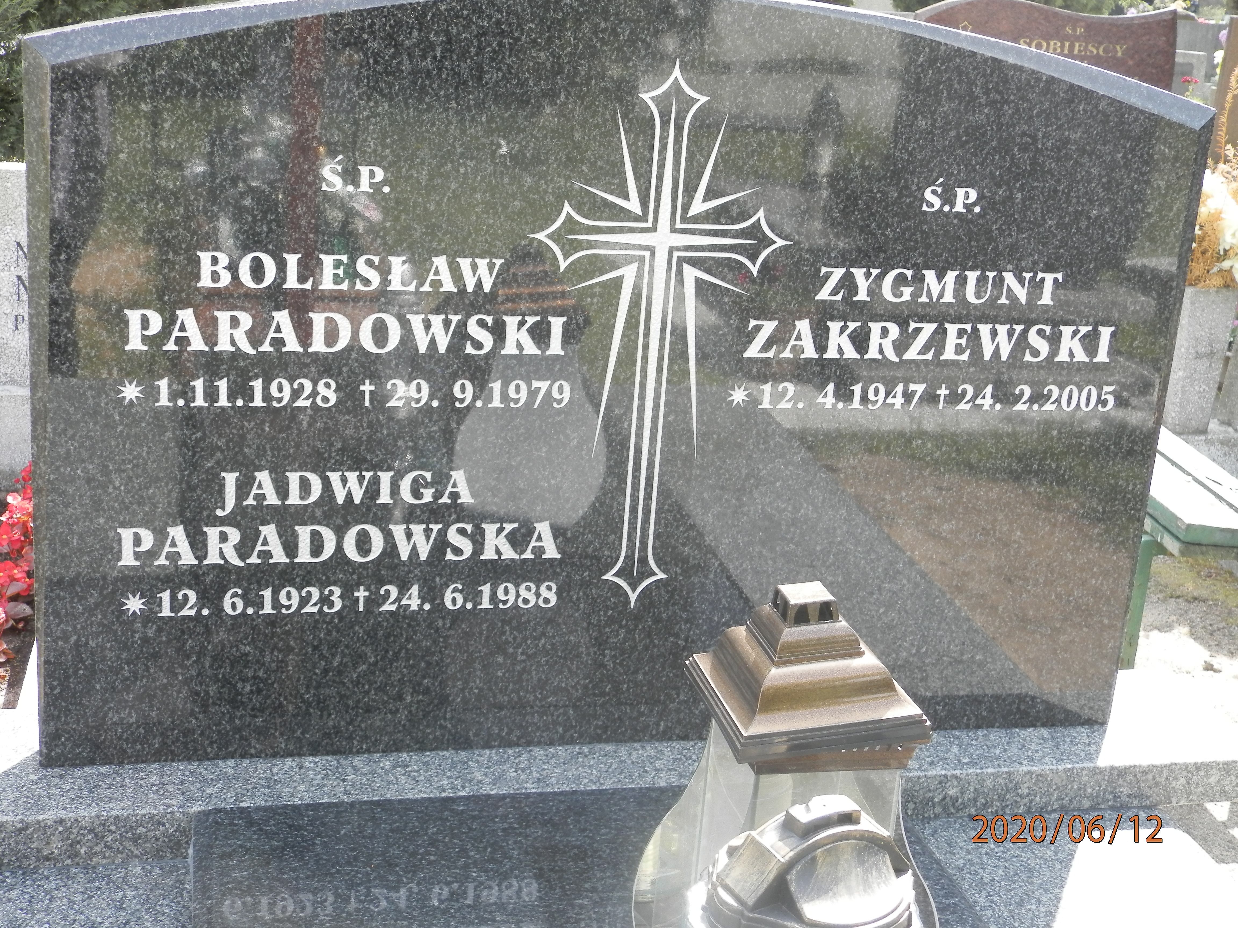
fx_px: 1645
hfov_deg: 41.2
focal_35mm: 46
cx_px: 619
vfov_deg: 31.5
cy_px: 464
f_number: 3.6
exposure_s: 1/100
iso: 100
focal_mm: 8.2
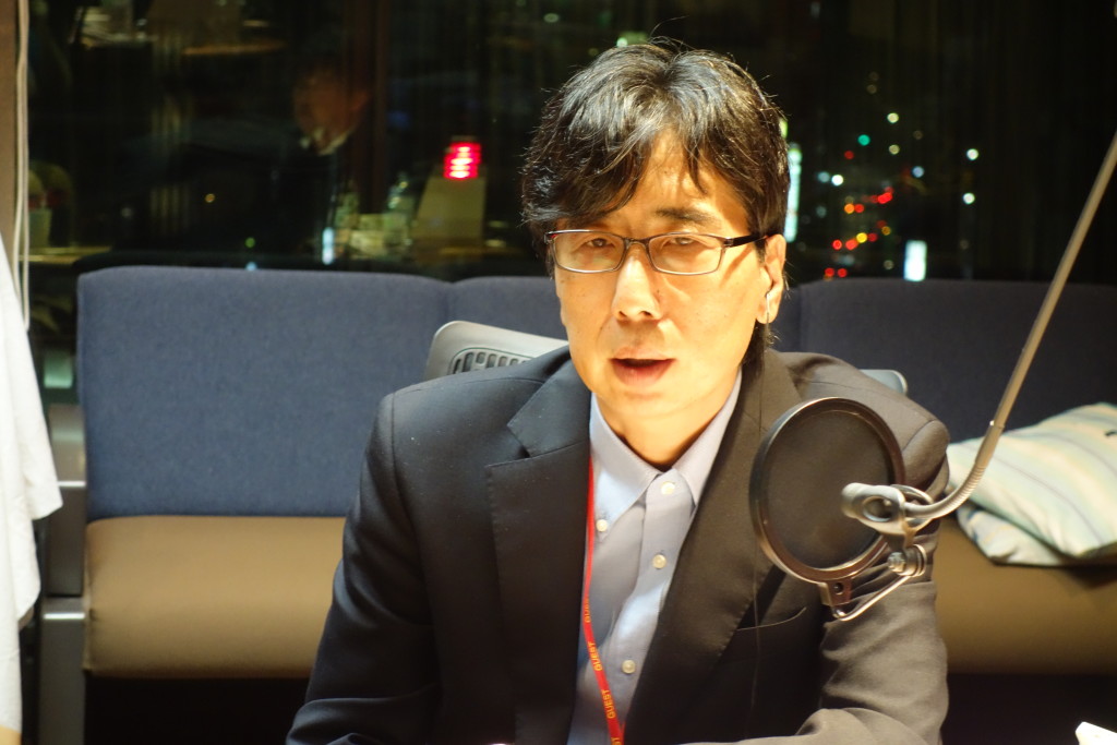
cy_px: 372
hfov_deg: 20.4
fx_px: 3103
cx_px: 558
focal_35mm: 100
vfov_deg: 13.7
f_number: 4.9
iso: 1600
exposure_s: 1/15
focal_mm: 37.1
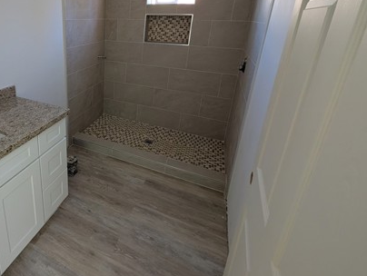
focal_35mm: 19
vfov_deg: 66.1
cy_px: 83
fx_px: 202
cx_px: 92
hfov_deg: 78.2
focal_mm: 2.02
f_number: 1.7
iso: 82
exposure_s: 1/23.8
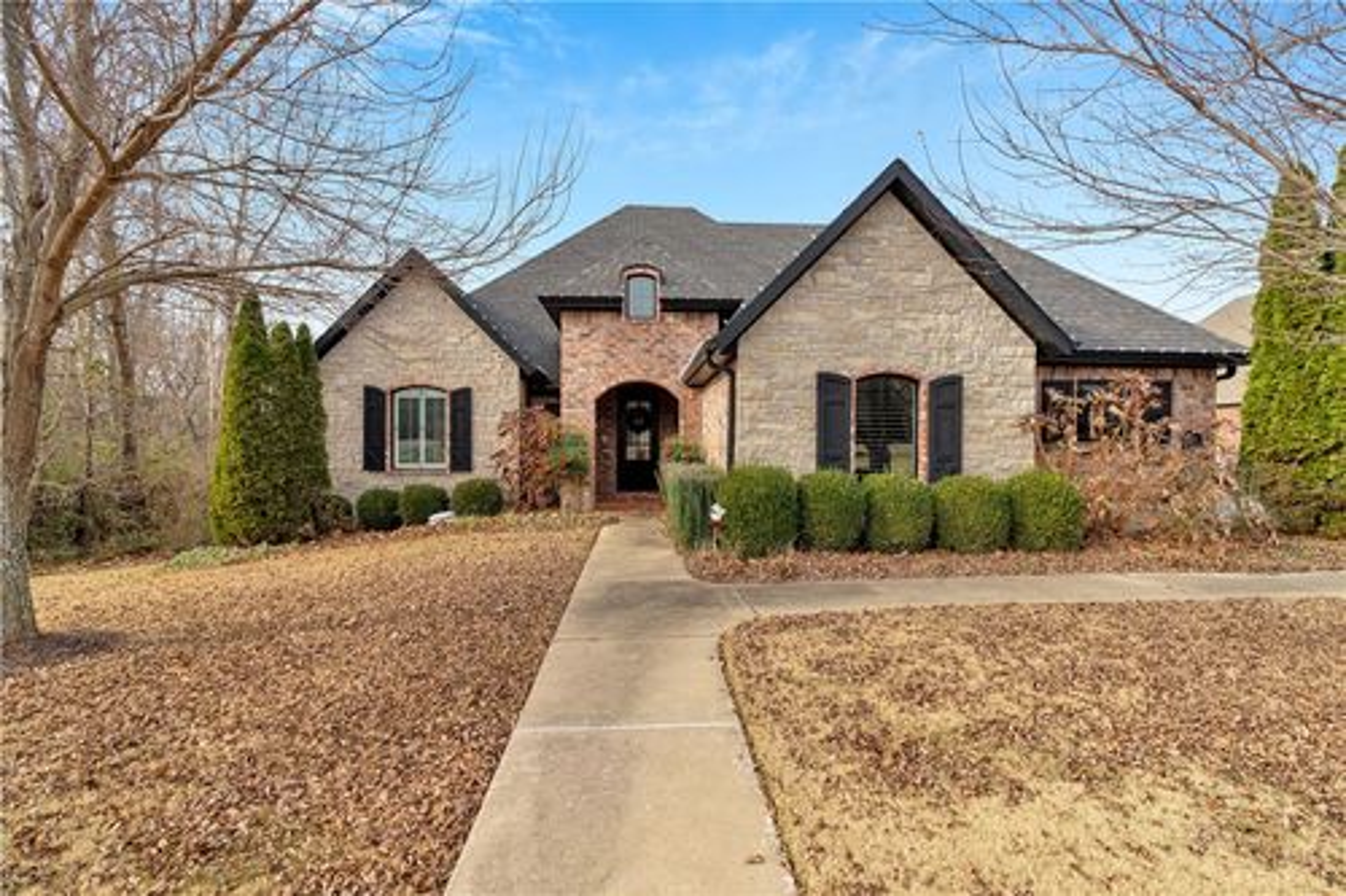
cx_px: 673
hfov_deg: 96.8
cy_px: 448
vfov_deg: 73.7
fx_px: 598
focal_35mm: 16
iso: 100
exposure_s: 1/80
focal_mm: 16
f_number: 7.1
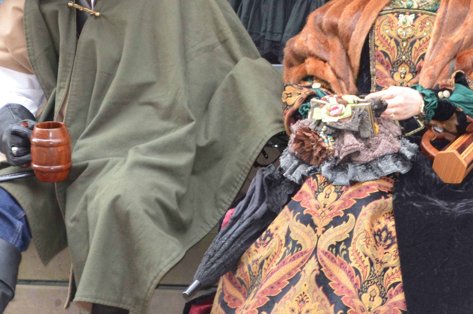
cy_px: 116
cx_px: 447
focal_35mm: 221
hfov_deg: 9.3
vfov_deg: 6.2
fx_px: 2902
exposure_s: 1/60
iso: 560
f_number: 5.6
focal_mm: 55
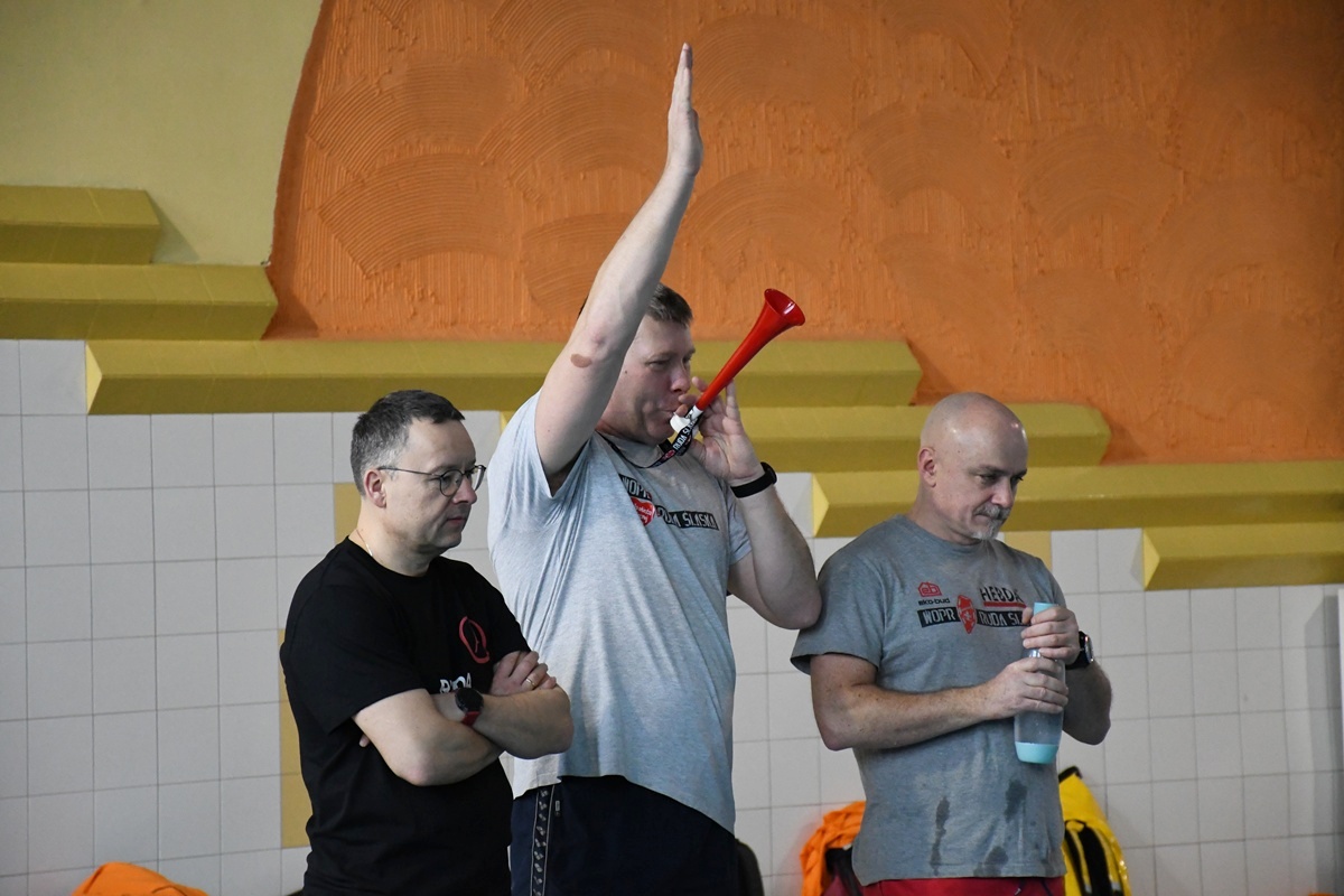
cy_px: 448
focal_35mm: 142
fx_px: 5301
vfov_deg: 9.7
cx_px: 672
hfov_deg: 14.4
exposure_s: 1/400
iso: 5600
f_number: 5.3
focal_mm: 95
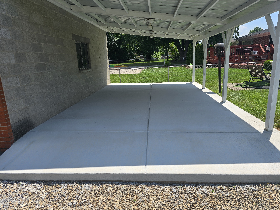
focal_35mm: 23
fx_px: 186
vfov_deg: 58.9
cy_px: 105
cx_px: 140
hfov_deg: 73.9
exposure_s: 1/697
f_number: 1.7
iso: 12
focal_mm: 6.3
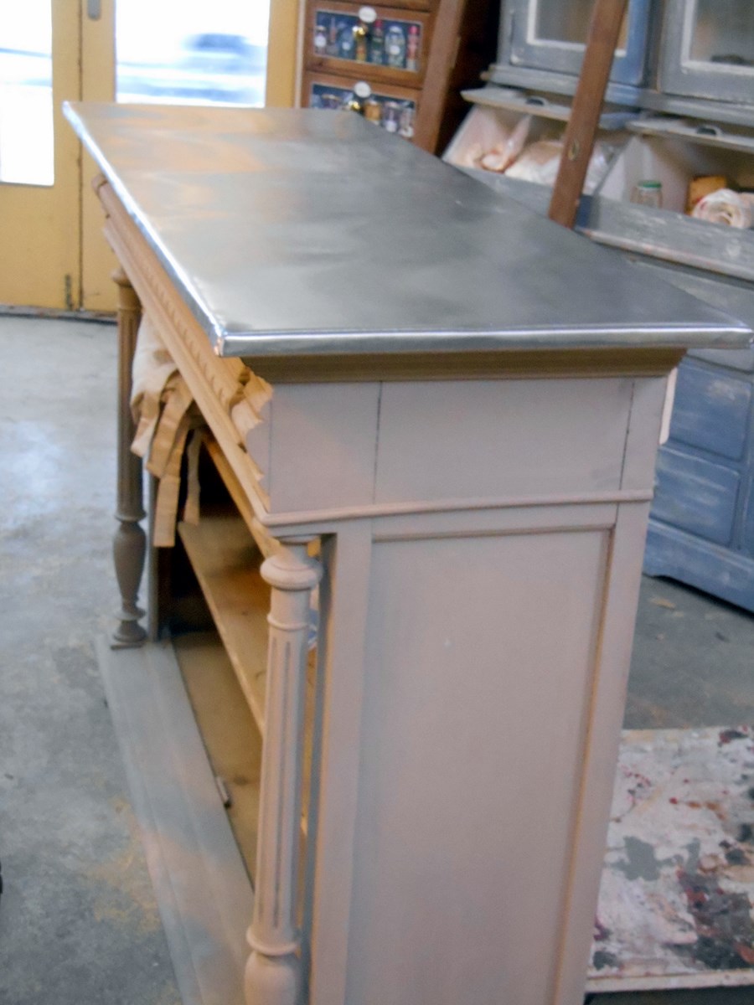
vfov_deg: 36.2
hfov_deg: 27.5
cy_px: 502
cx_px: 377
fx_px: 1539
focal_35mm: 53
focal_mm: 9.5
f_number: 4.2
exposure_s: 1/10
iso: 800
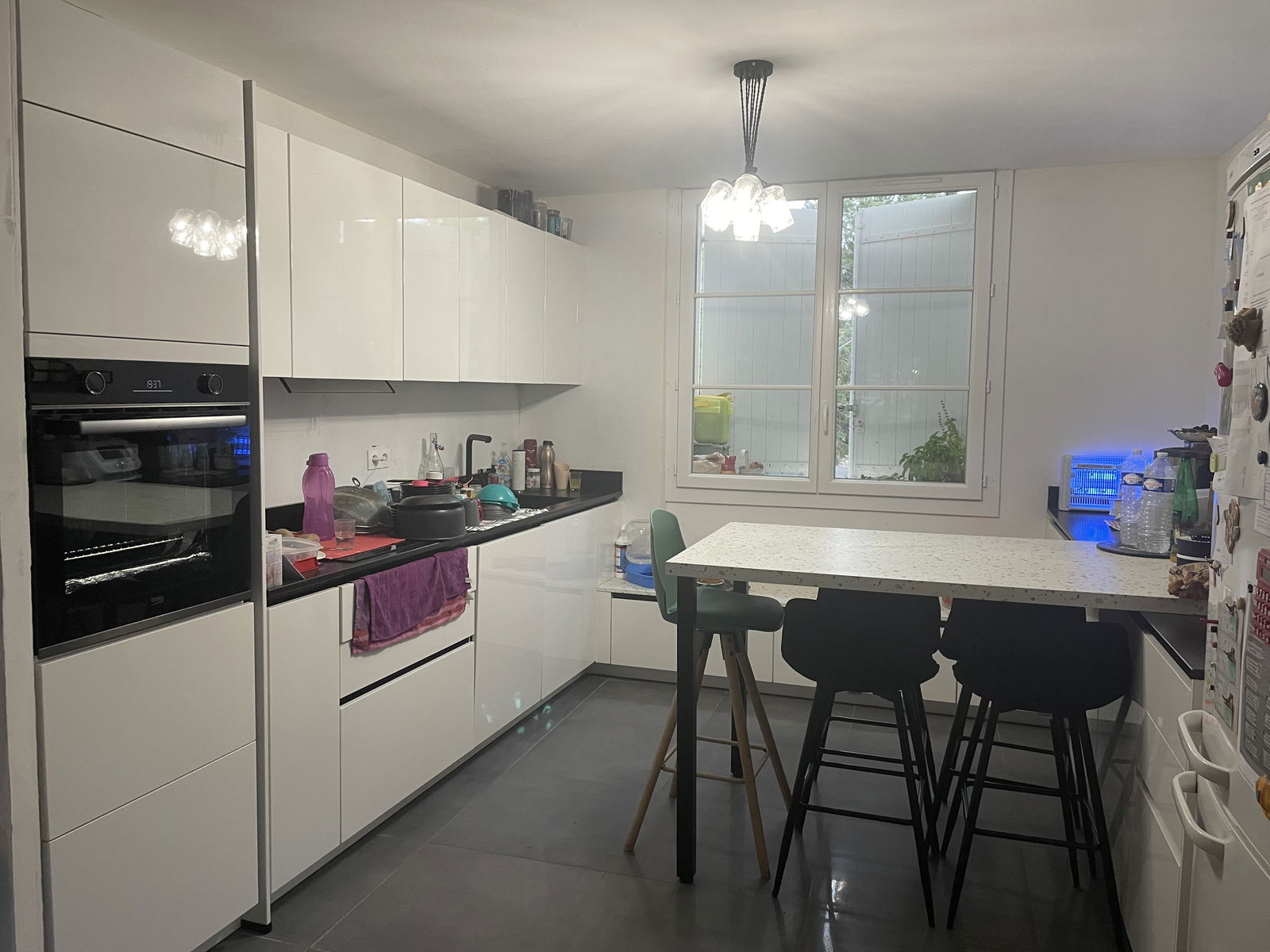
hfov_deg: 67.3
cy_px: 476
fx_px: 954
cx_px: 635
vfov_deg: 53.1
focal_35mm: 26
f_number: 1.6
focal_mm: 4.2
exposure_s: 1/50
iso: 100
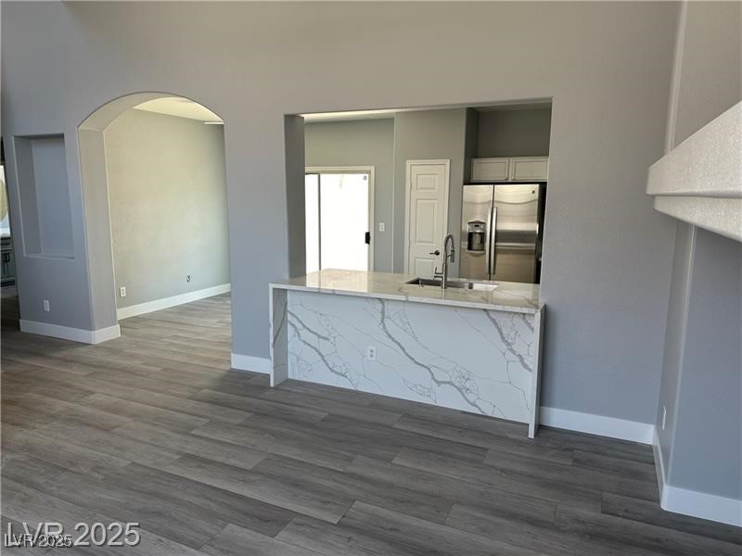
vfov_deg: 56.8
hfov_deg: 71.6
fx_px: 514
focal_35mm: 24
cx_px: 371
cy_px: 278
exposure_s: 1/121
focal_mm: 6.86
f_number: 1.78
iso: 100
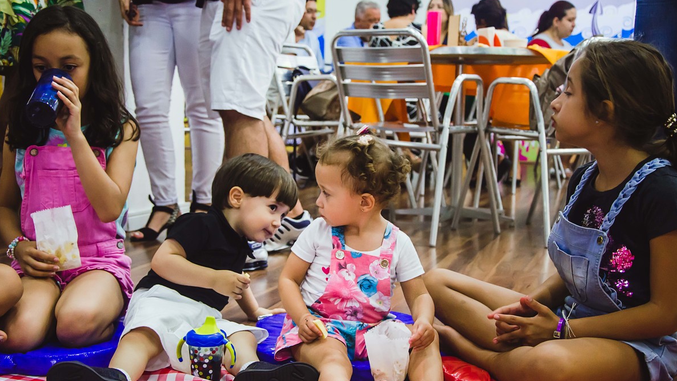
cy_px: 220
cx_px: 338
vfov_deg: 22.2
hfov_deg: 38.5
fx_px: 970
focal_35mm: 54
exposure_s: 1/100
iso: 1000
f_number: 4.2
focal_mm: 34
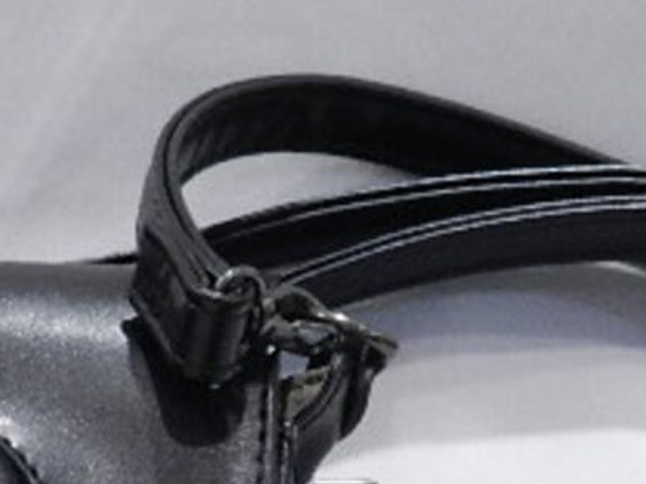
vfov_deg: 5.7
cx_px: 411
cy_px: 735
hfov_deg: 7.7
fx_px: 4813
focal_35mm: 258
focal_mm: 14.9
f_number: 4.4
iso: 800
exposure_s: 1/50
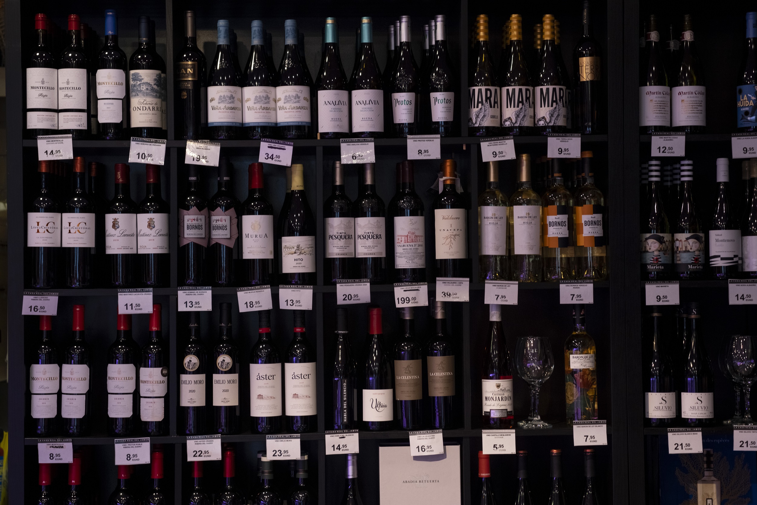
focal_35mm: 84
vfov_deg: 16.3
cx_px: 378
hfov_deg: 24.2
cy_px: 252
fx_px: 1766
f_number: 3.6
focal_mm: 56
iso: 640
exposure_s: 1/80
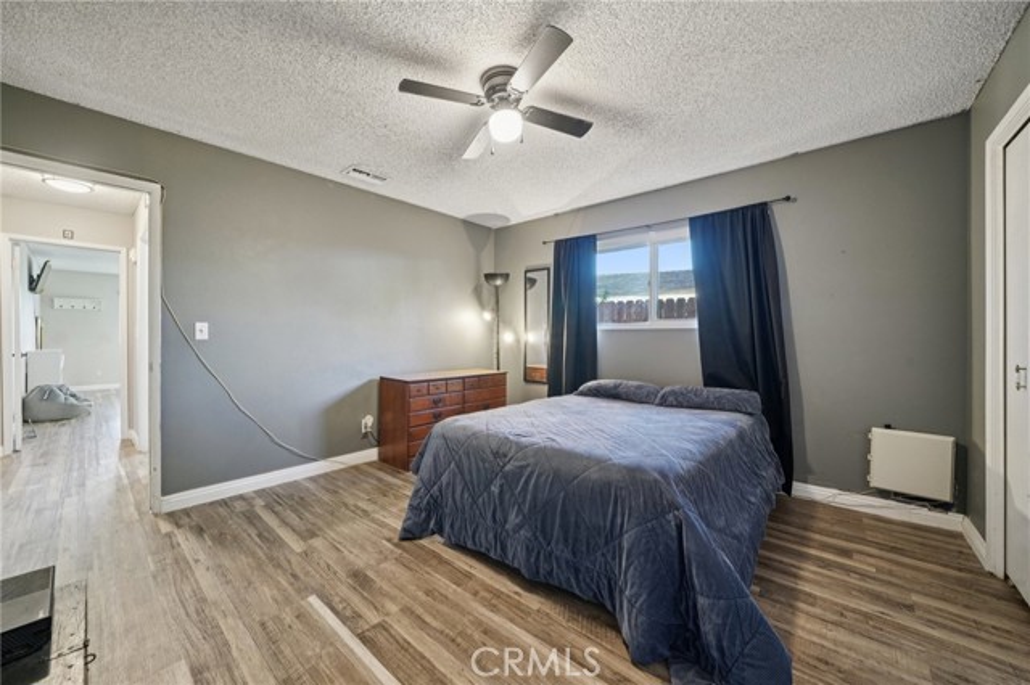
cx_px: 515
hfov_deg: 108.4
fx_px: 372
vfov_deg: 85.4
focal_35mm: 13
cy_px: 342
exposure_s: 1/2.5
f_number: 8
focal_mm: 13
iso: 400
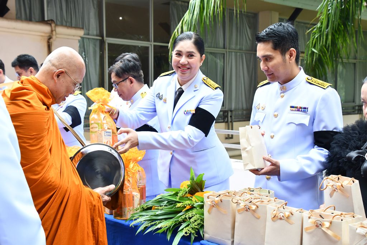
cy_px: 122
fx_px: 489
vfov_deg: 28.1
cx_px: 184
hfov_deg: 41.1
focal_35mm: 48
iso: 1000
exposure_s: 1/200
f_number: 7.1
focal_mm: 32
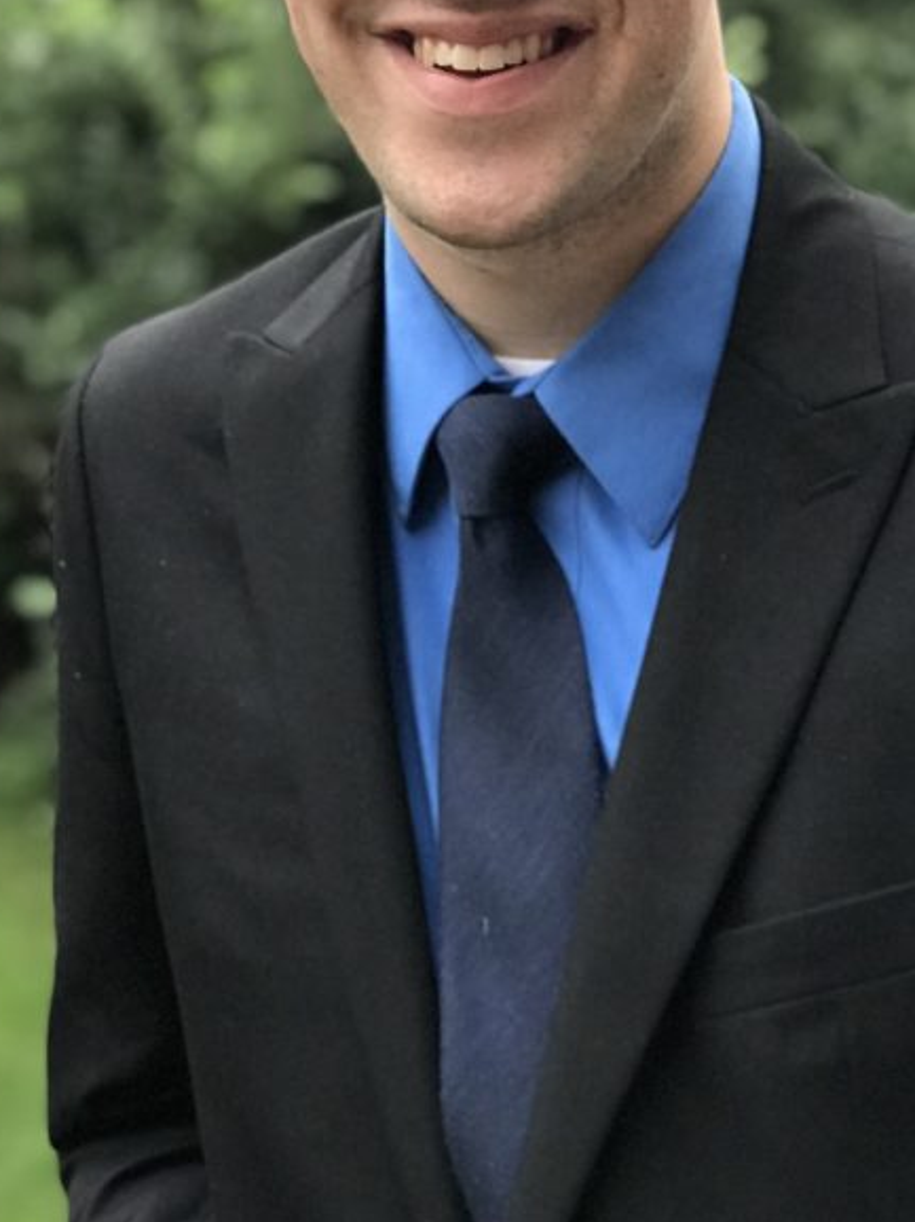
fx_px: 3562
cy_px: 182
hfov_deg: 14.6
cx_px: 509
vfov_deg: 19.2
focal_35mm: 101
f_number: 2.8
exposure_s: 1/60
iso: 400
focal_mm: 6.6
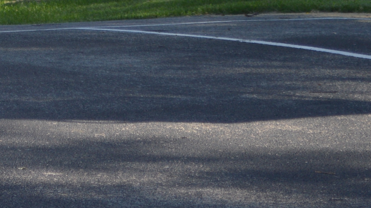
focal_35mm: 332
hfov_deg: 6.3
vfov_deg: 3.6
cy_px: -308
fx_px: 3266
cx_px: -360
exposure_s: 1/200
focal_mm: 48
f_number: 6.3
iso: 100
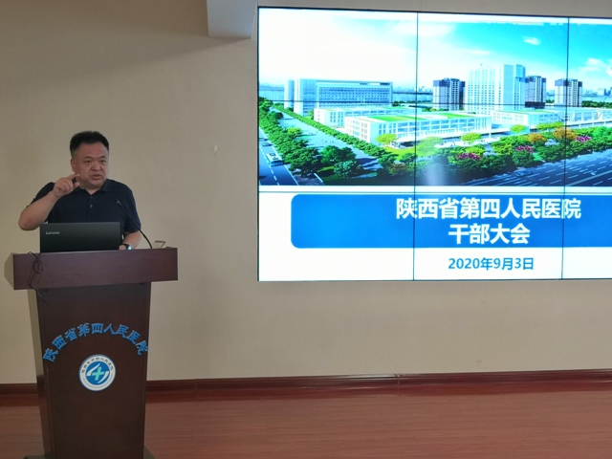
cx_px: 306
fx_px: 743
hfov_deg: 44.8
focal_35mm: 42
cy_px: 230
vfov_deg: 34.3
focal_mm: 3.95
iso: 125
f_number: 1.8
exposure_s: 1/50
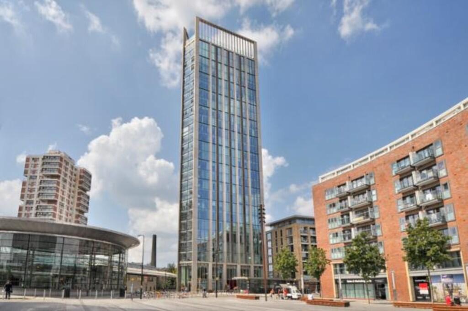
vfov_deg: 77.2
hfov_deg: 100.5
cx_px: 234
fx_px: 195
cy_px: 156
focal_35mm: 15
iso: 200
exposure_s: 1/800
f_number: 9
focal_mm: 10
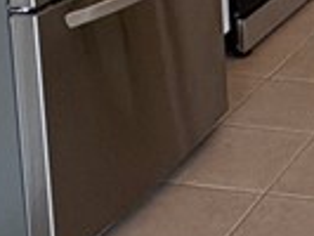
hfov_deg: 15.9
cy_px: -267
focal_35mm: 108
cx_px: 534
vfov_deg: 11.9
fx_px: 981
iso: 200
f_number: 2.2
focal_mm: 2.22
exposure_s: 1/120
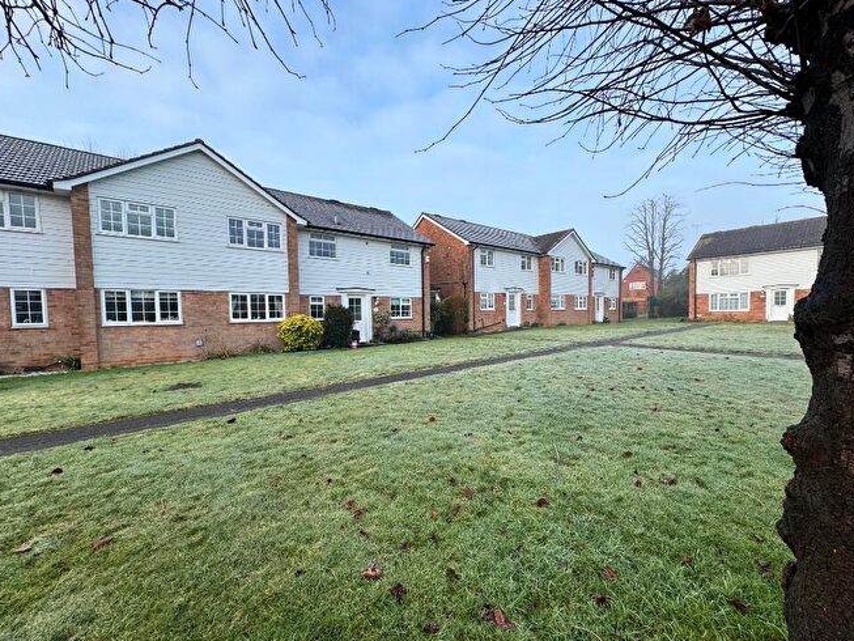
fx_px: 370
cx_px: 450
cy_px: 333
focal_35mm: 15
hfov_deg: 98.1
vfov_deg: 81.7
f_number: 2.2
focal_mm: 2.22
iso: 40
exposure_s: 1/307
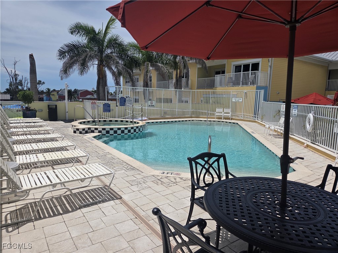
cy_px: 126
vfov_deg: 58.9
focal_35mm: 23
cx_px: 169
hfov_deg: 73.9
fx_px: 225
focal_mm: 5.4
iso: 50
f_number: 1.8
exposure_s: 1/7891
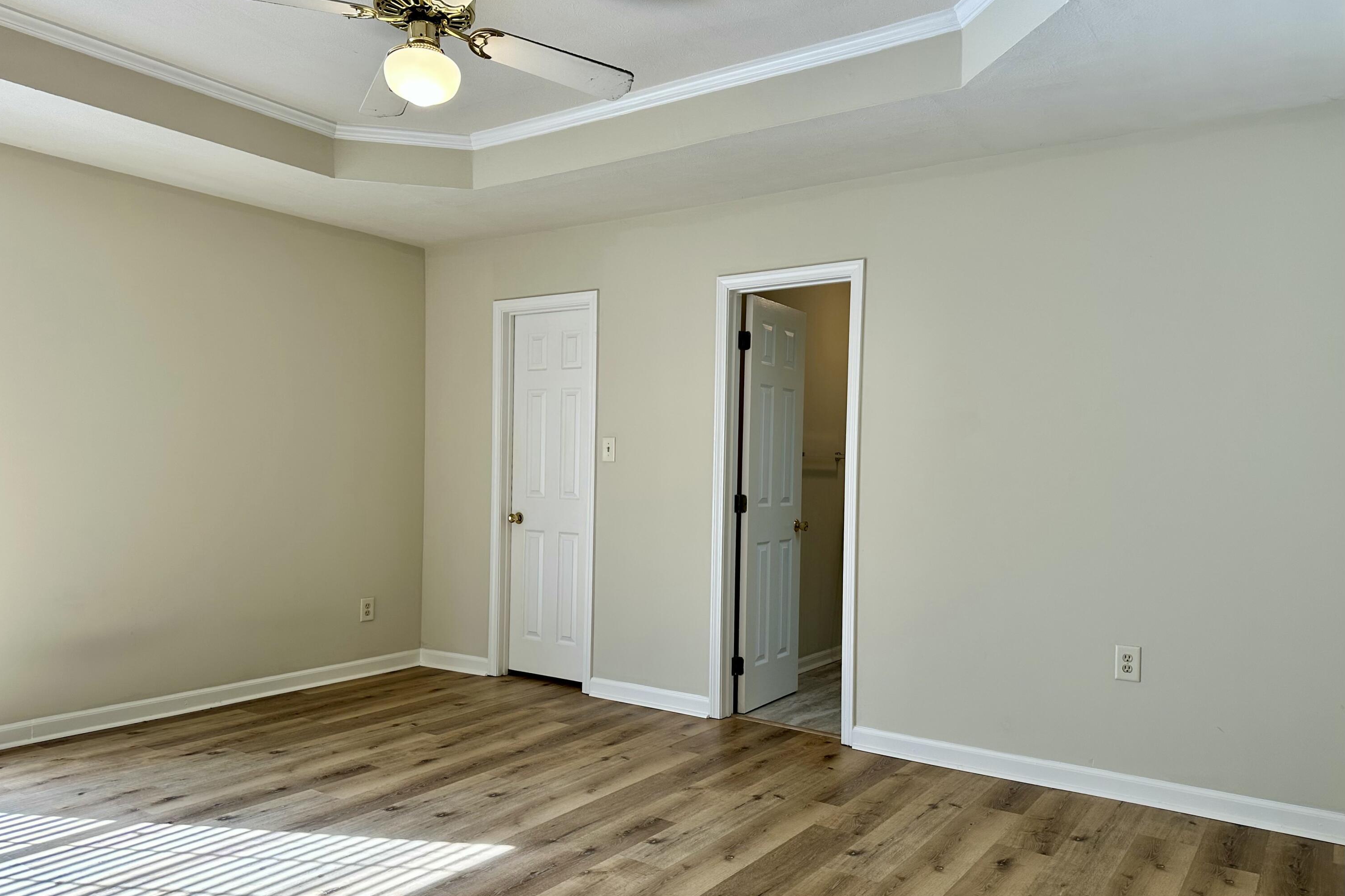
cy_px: 480
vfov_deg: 51.2
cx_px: 672
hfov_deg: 71.5
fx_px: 934
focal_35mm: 25
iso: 100
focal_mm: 6.86
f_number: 1.78
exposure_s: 1/156
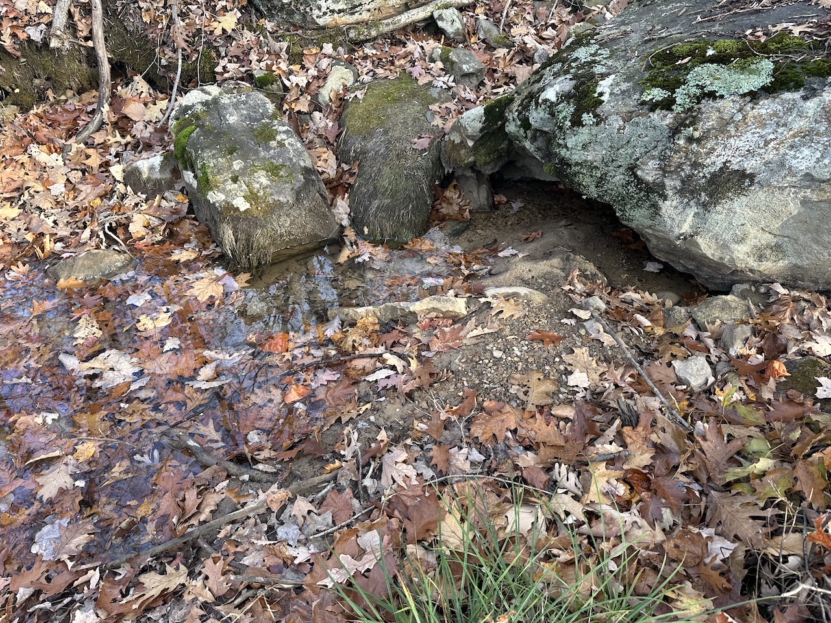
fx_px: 576
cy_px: 312
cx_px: 416
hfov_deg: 71.6
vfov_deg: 56.8
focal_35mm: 24
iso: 80
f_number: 1.78
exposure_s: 1/121
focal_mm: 6.86
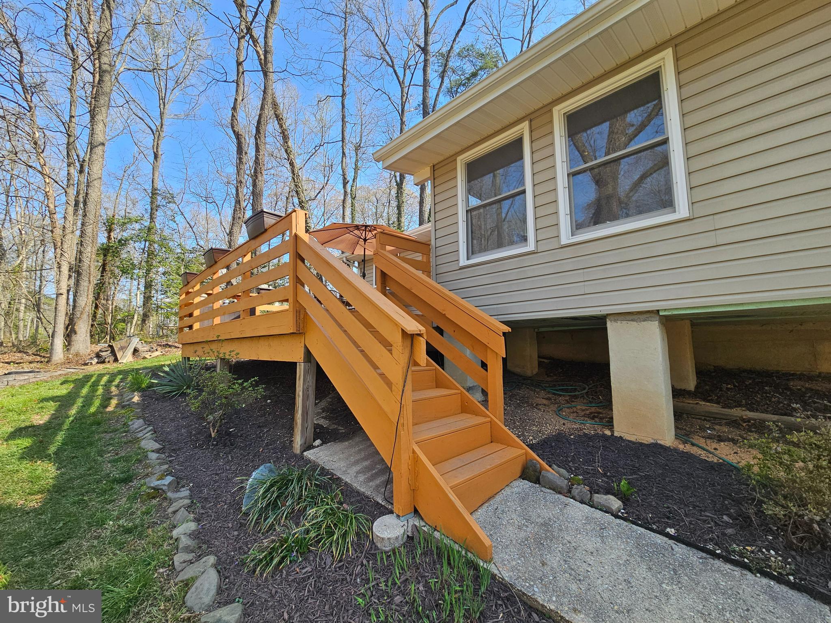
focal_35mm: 13
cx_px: 416
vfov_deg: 89.9
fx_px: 312
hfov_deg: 106.2
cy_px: 312
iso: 50
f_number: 2.2
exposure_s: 1/411
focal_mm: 2.2
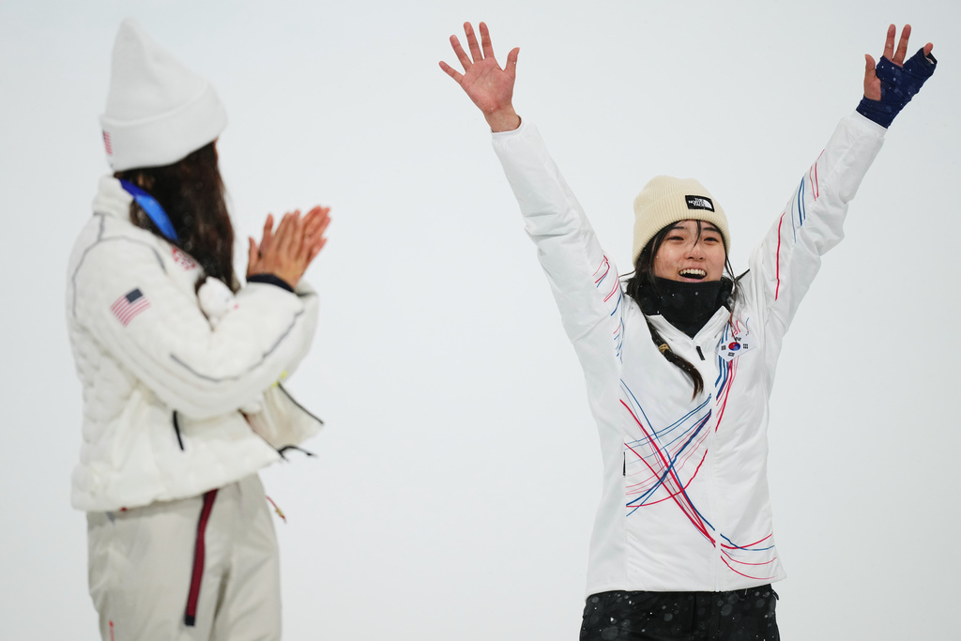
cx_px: 480
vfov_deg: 3.4
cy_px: 320
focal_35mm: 400
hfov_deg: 5.2
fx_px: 10679
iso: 1000
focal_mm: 400
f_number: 2.8
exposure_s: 1/1250
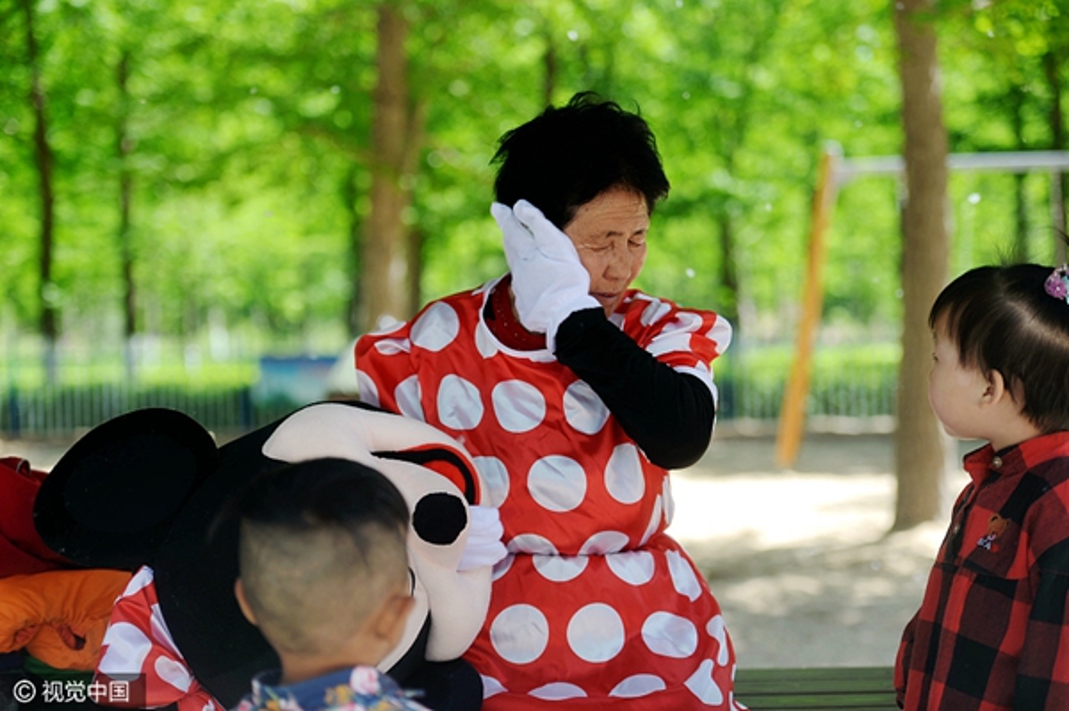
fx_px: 2077
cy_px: 356
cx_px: 534
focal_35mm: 70
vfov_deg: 19.4
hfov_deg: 28.9
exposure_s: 1/200
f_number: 2.8
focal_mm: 70
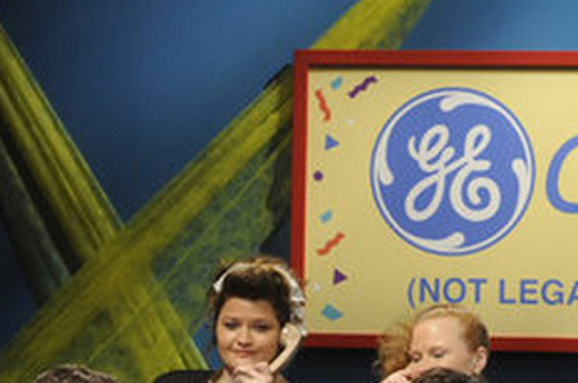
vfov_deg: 7.5
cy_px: 455
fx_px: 2885
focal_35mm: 180
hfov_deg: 11.3
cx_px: 553
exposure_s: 1/125
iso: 2500
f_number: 4
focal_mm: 70
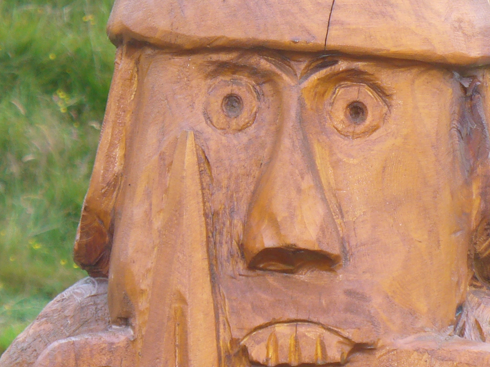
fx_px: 3327
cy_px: 36
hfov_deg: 8.4
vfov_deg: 6.3
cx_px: 263
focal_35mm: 235
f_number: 3.5
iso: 80
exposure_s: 1/125
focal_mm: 17.2
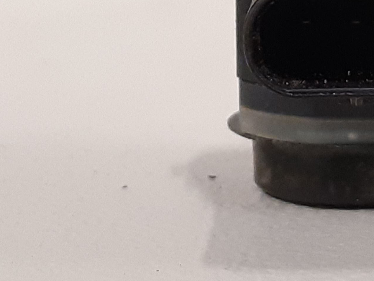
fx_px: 454
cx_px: 282
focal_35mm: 42
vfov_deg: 33.6
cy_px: 69
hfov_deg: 43.3
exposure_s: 1/50
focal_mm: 3.93
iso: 250
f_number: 1.7
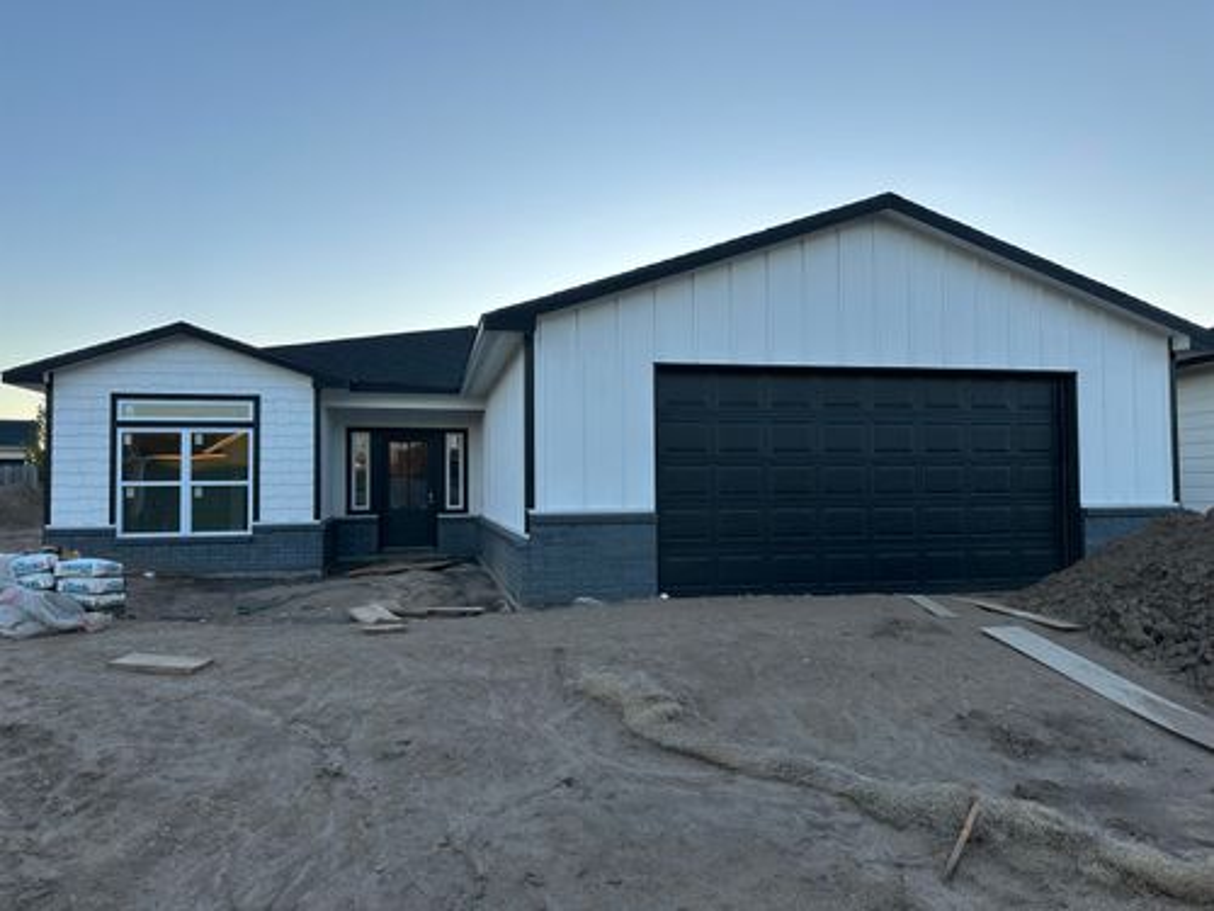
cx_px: 607
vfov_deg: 56.8
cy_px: 456
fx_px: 842
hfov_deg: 71.6
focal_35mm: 24
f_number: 1.78
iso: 80
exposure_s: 1/1009
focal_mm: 6.86
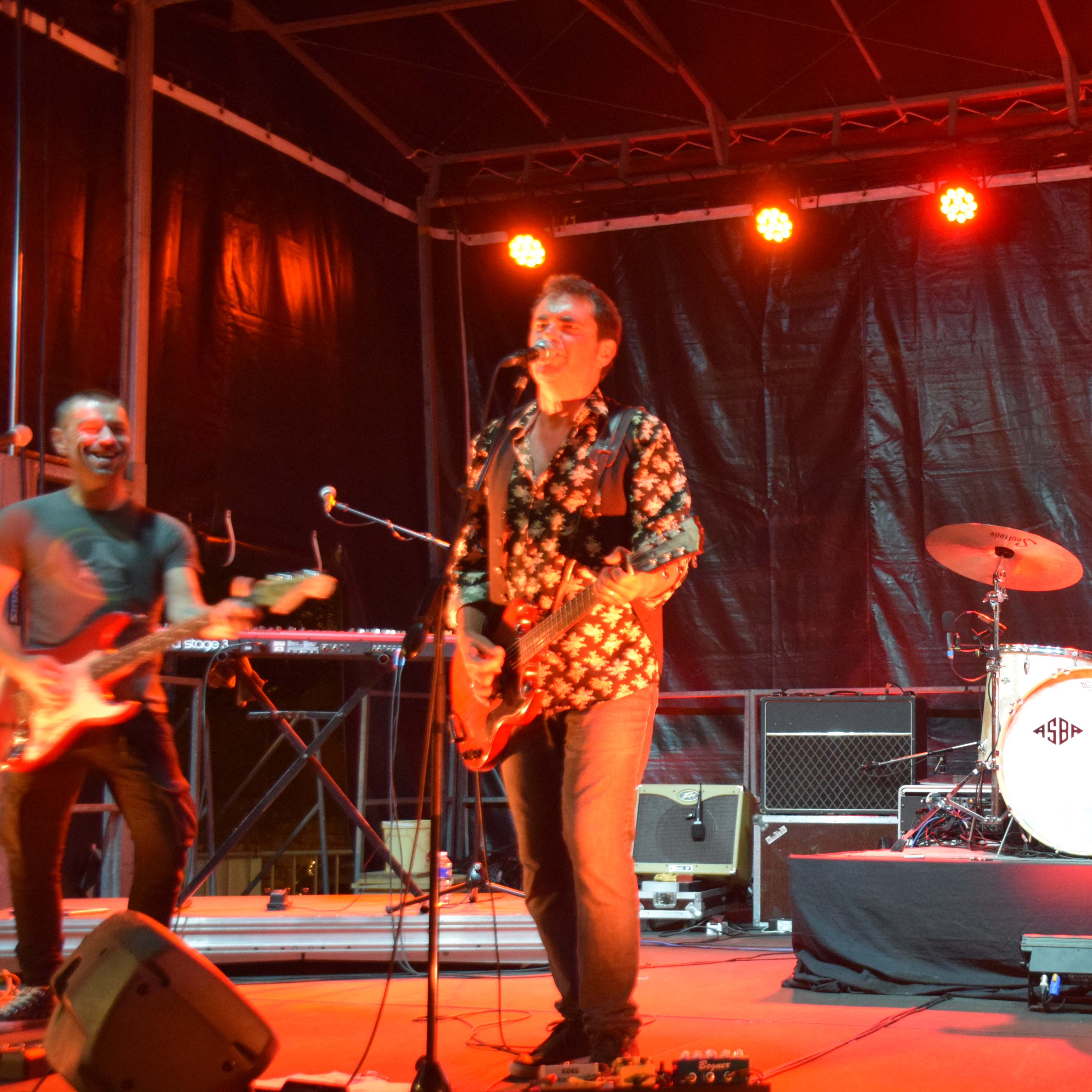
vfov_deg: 34.6
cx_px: 854
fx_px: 1749
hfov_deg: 33.8
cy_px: 609
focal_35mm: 49
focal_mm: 22
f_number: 3.5
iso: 2500
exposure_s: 1/25
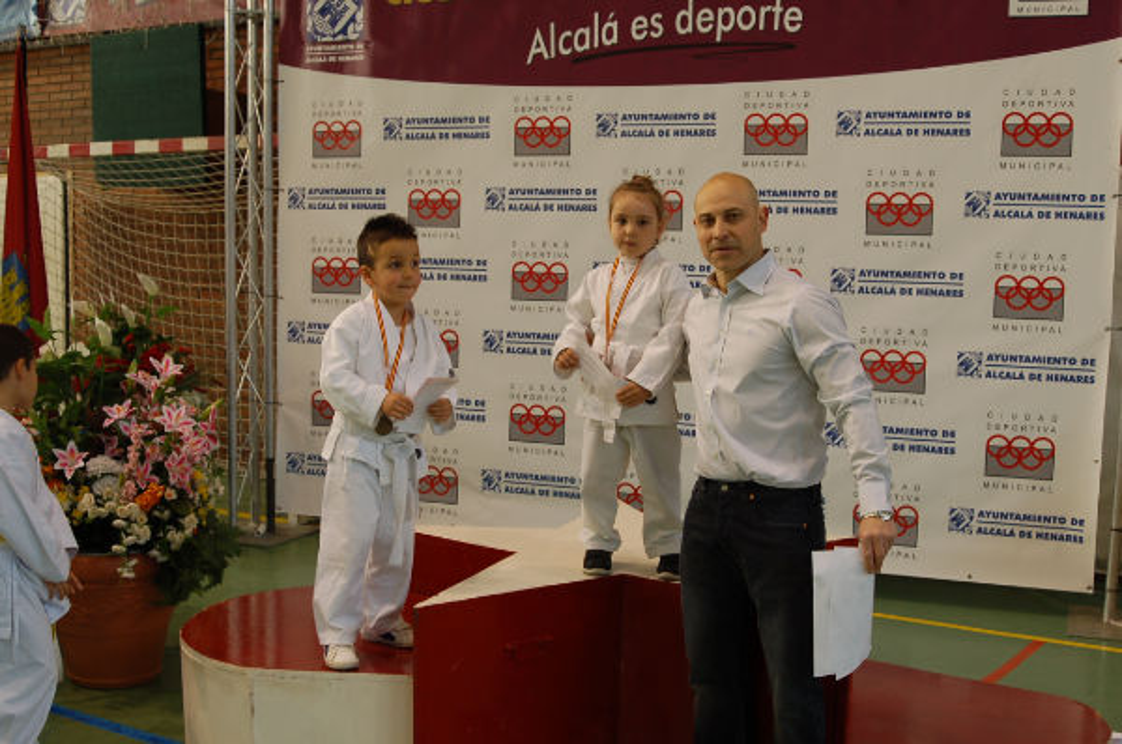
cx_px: 561
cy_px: 372
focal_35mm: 42
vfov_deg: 31.8
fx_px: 1307
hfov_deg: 46.5
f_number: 4
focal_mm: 28
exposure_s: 1/60
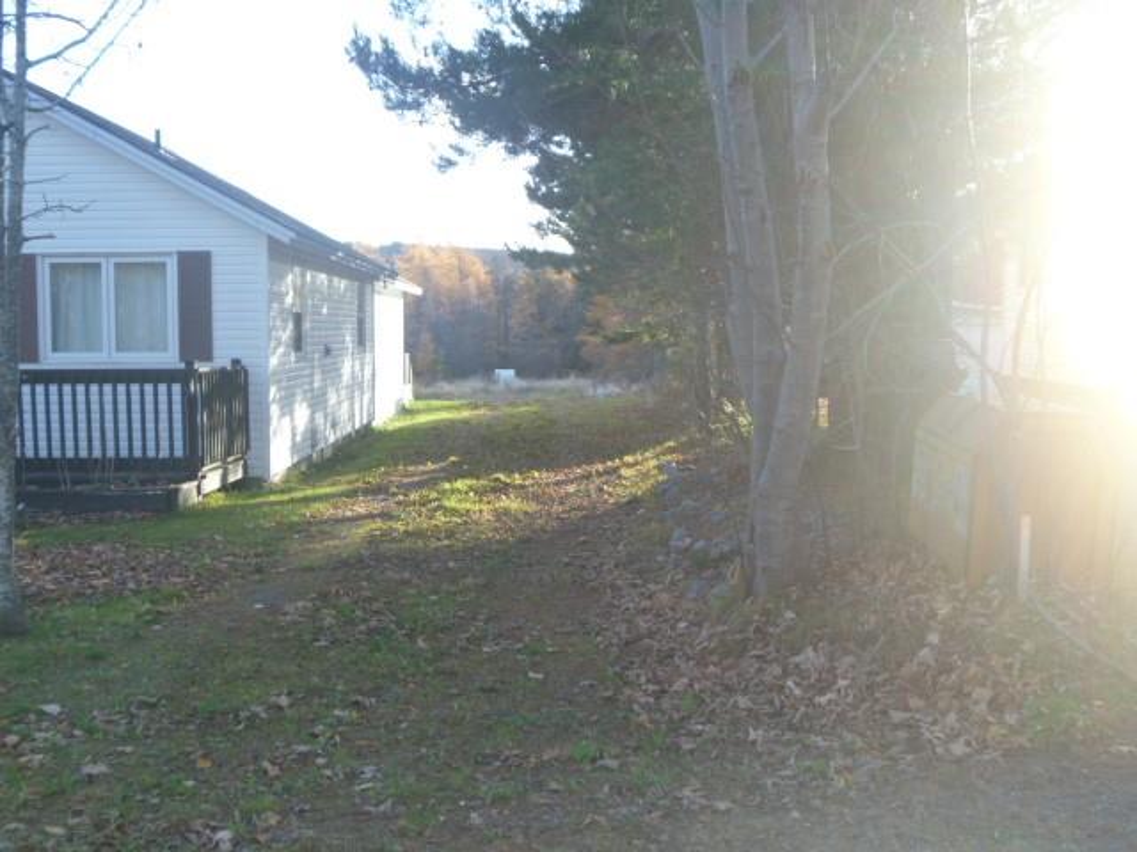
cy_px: 426
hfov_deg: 52.6
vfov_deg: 40.7
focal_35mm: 35
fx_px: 1150
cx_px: 568
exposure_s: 1/100
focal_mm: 6.3
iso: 80
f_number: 3.5
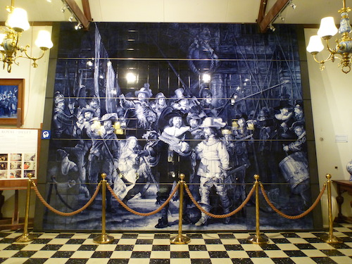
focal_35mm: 28
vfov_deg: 49.7
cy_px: 132
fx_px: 285
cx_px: 176
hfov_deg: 63.4
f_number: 3.3
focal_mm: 4.9
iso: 400
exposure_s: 1/8
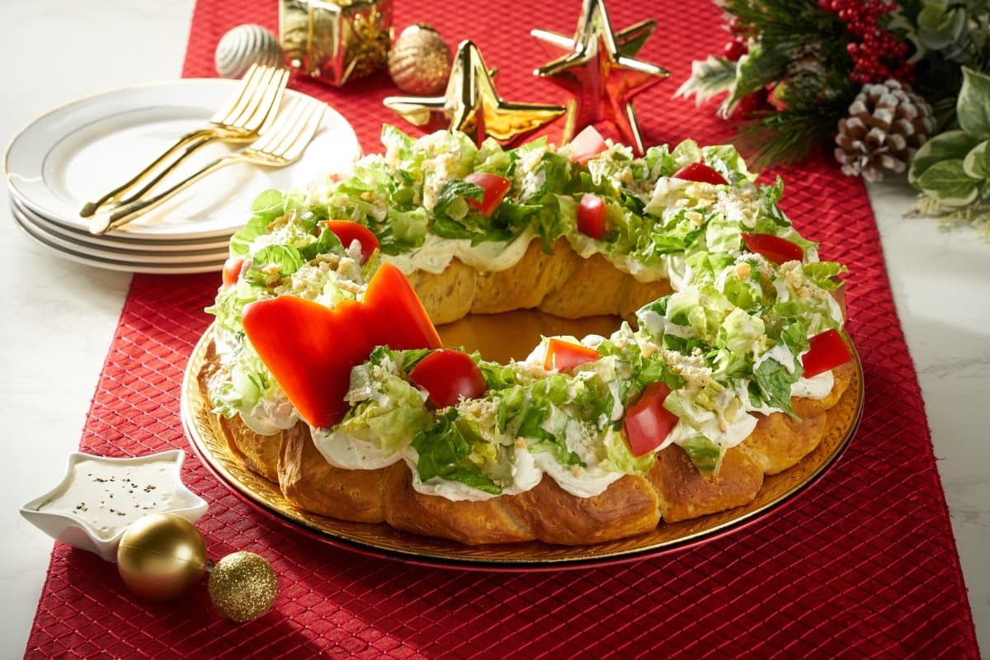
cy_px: 330
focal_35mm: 100
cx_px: 495
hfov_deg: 20.4
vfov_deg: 13.7
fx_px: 2750
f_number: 11
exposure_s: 1/30
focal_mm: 100
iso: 1000
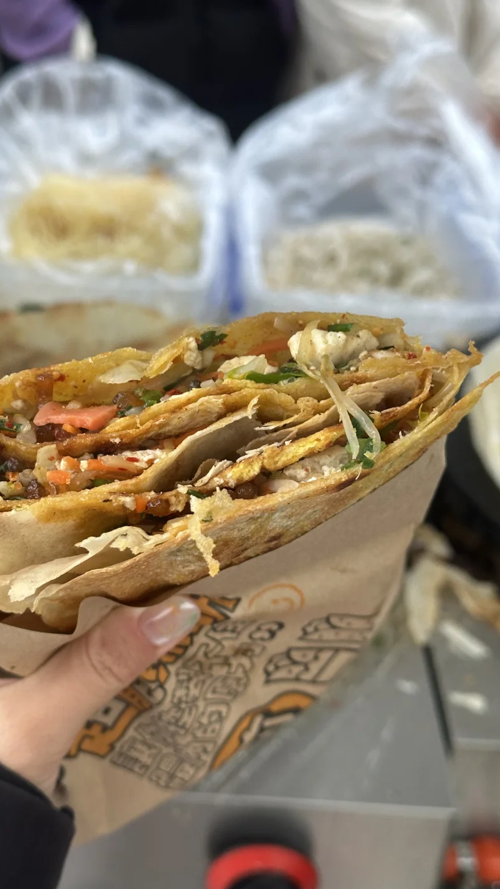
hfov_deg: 22.6
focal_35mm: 53
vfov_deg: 39.2
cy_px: 447
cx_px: 181
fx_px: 1250
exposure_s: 1/60
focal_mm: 6.86
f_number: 1.78
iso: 200
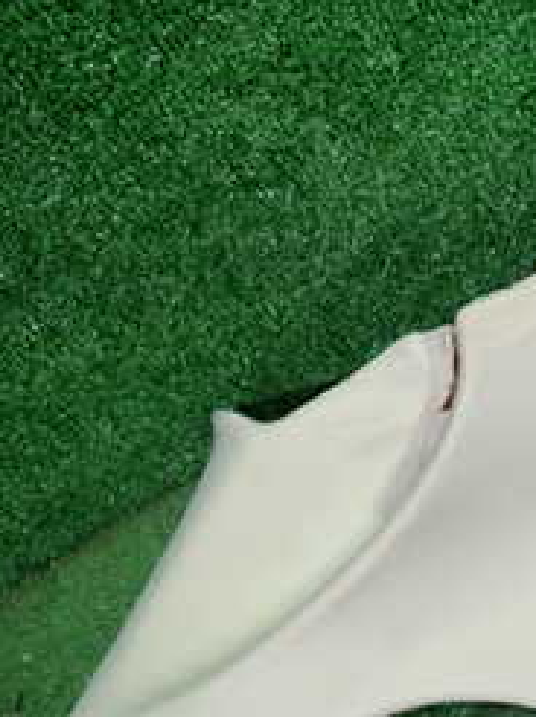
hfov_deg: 23.1
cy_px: 466
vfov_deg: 31.5
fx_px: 1262
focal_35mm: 61
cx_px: 524
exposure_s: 1/30
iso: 200
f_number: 2
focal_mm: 4.5
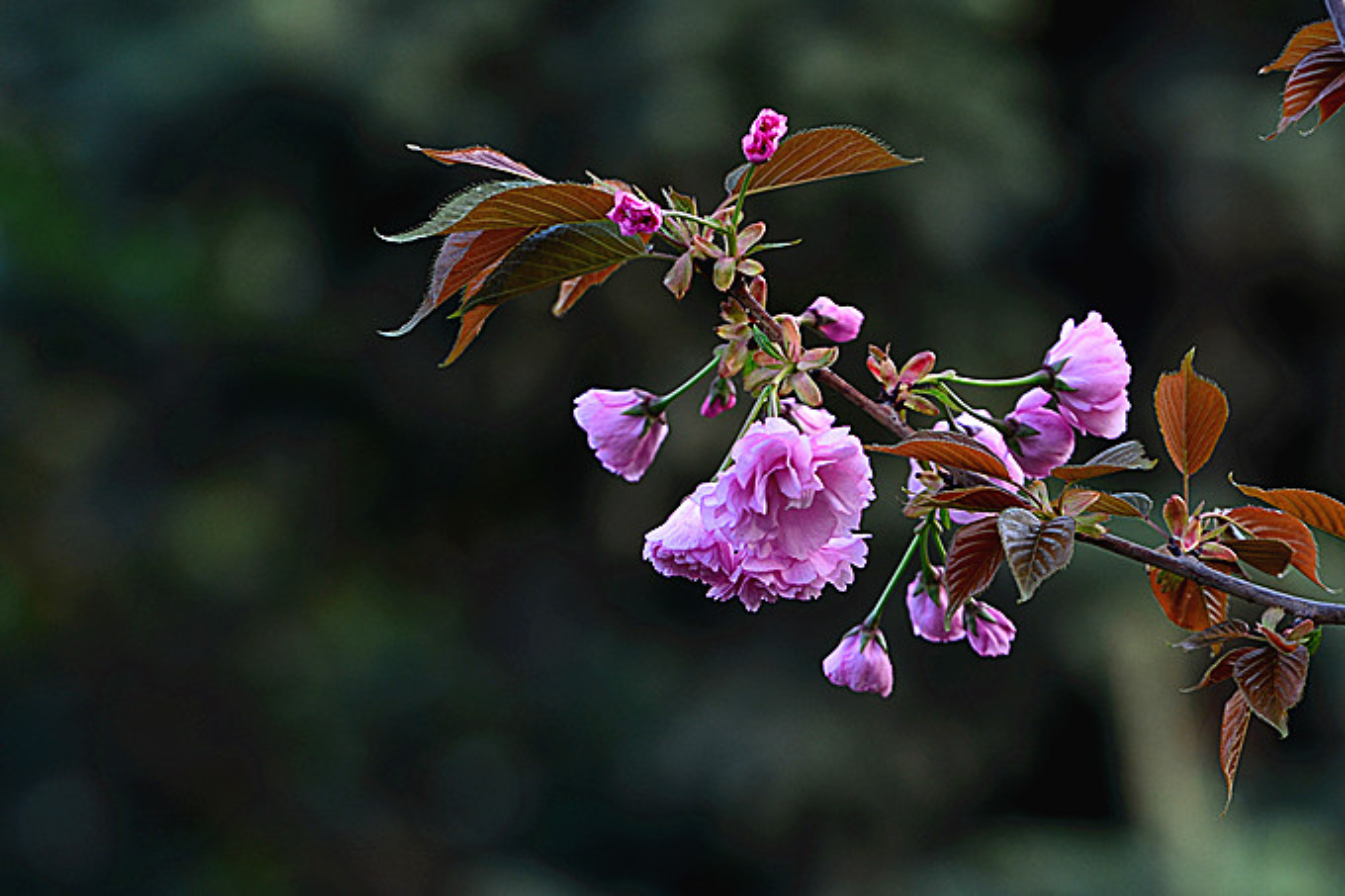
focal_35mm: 300
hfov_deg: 6.9
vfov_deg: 4.6
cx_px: 672
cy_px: 448
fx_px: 11205
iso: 200
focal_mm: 200
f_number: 4
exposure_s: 1/125
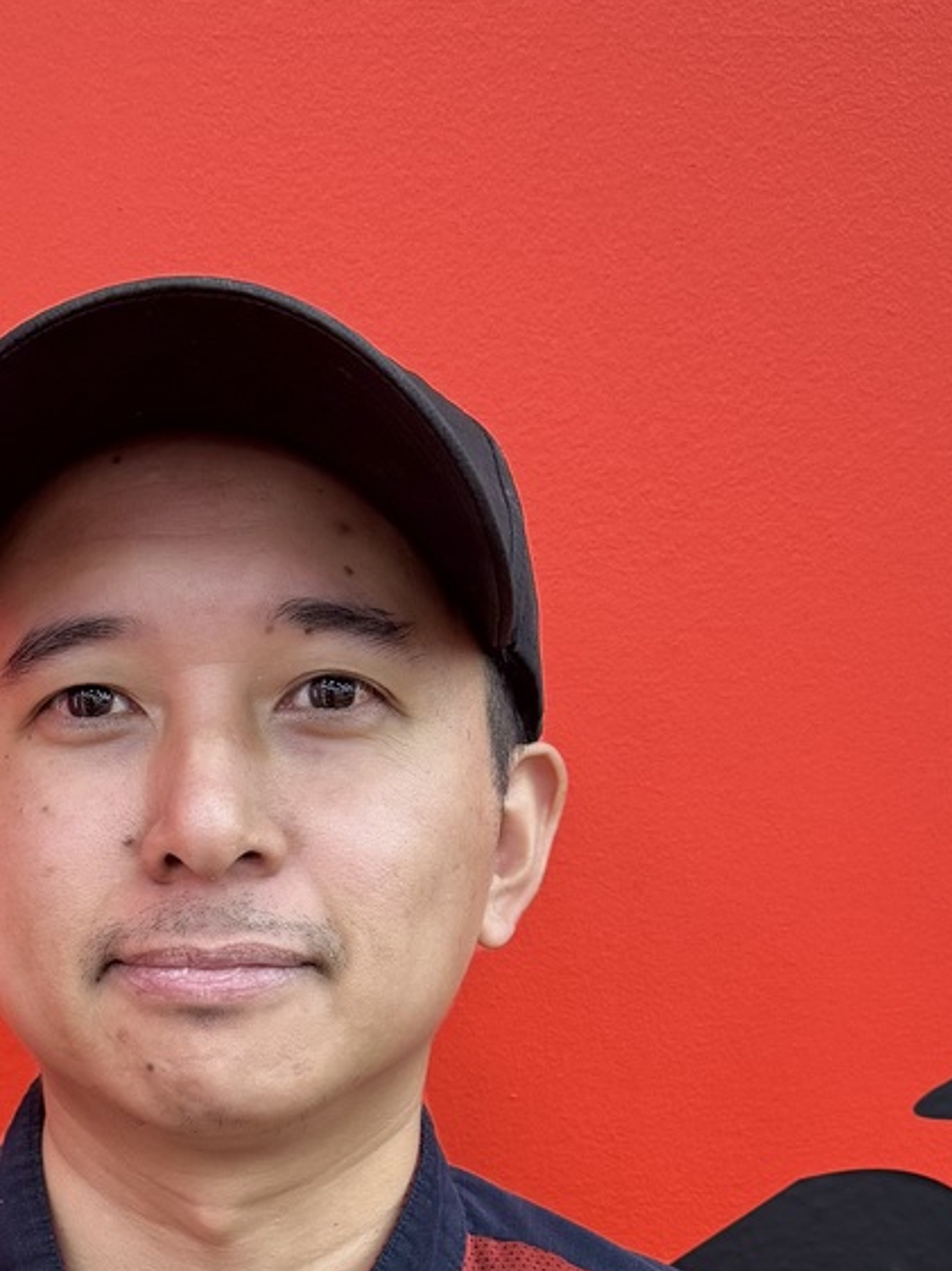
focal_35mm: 61
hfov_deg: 23.7
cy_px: 1174
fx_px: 2239
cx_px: 198
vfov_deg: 30.2
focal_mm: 6.76
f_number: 1.78
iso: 250
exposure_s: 1/60
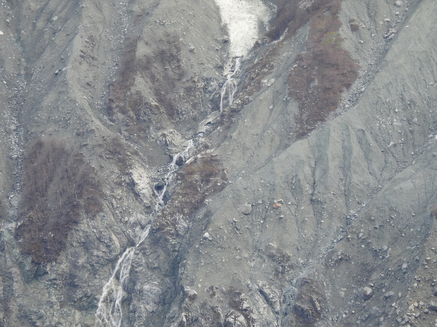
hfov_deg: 2.5
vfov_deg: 1.9
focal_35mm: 800
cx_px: 218
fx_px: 10099
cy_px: 164
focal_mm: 143
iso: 220
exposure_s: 1/500
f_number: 5.6
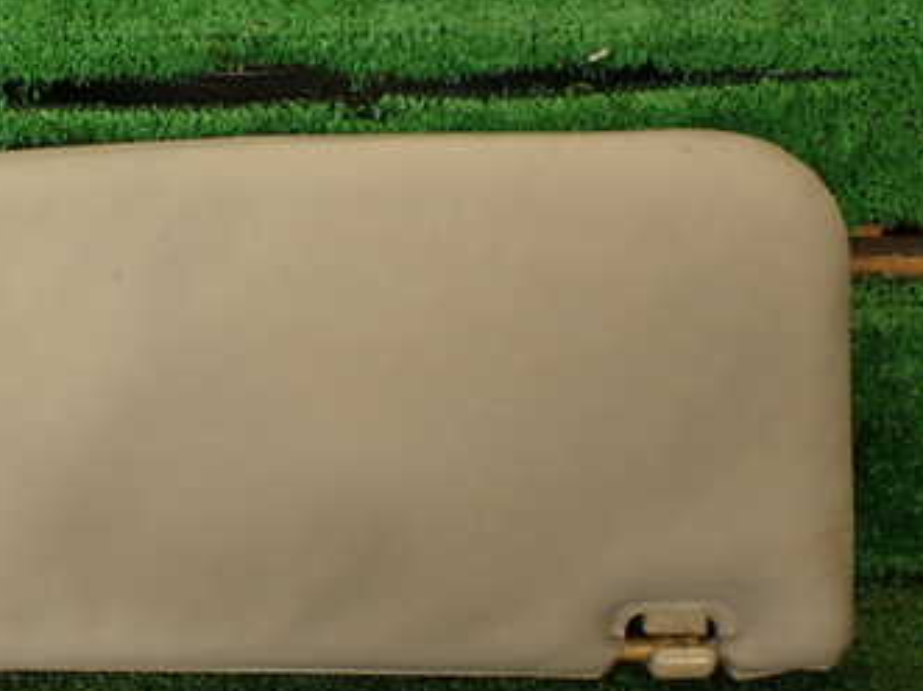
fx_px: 1546
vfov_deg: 25.2
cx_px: 100
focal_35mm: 58
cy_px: 401
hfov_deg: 31.7
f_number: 2.4
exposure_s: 1/60
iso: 125
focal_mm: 5.79
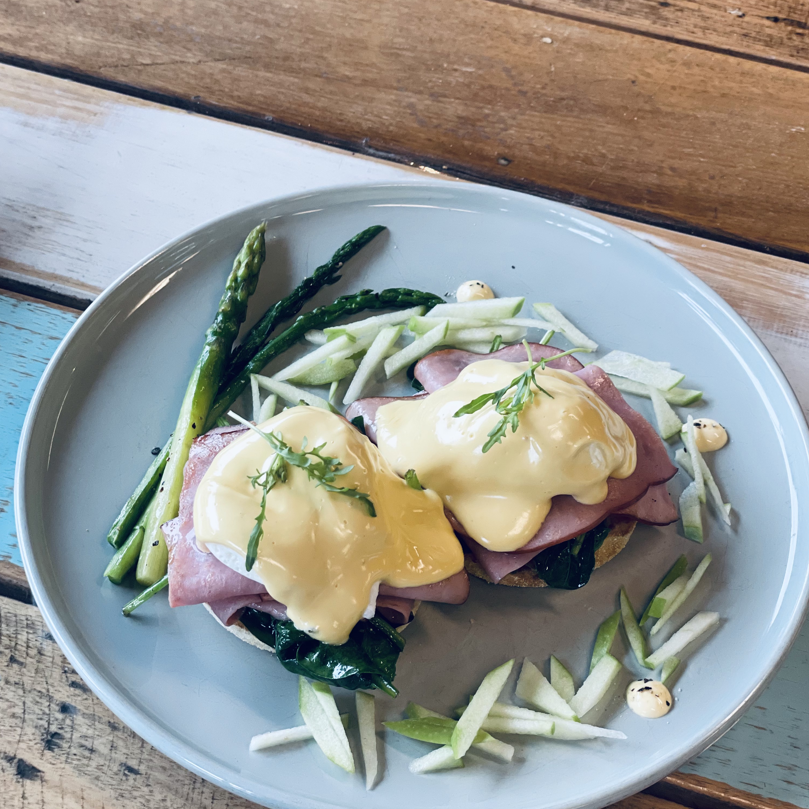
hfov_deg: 27.7
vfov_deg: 27.7
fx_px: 1639
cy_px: 382
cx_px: 404
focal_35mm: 62
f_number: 2
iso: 125
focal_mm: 6
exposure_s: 1/100
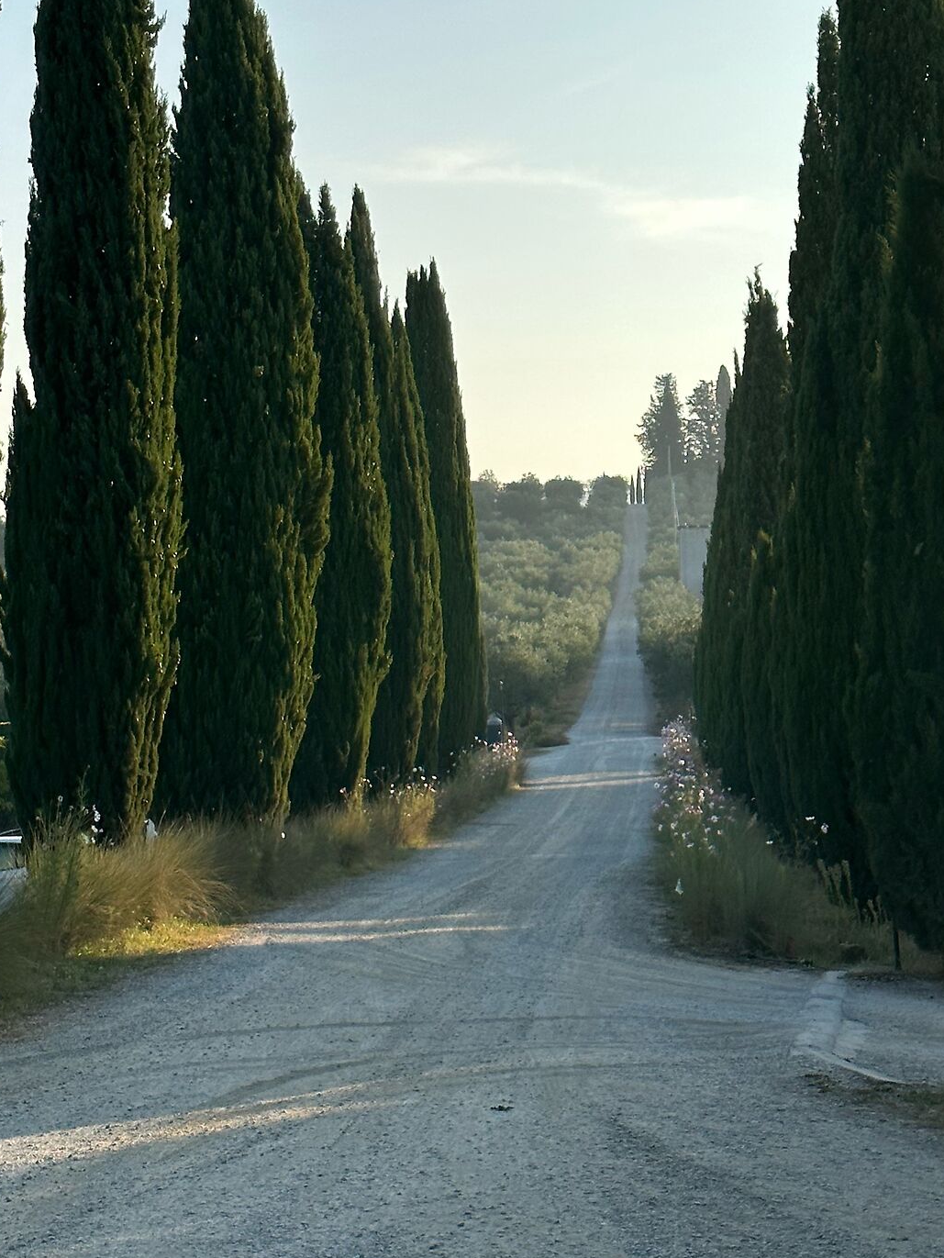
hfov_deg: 17.6
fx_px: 3053
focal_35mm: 84
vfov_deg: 23.2
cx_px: 505
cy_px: 475
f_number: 1.78
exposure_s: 1/3597
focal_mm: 6.86
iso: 64
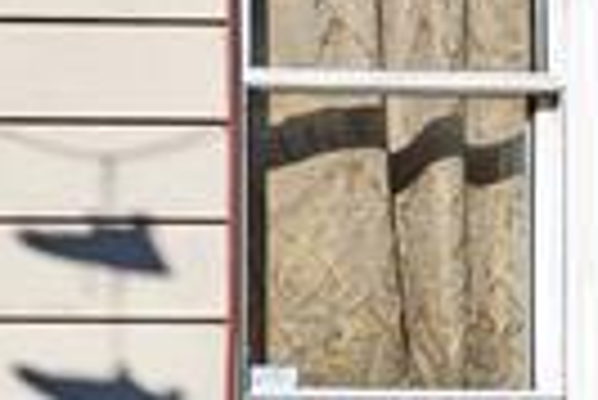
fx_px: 2045
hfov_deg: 11.9
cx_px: -1016
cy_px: 70
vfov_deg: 11.1
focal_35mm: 123
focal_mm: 16
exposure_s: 1/125
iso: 100
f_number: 8
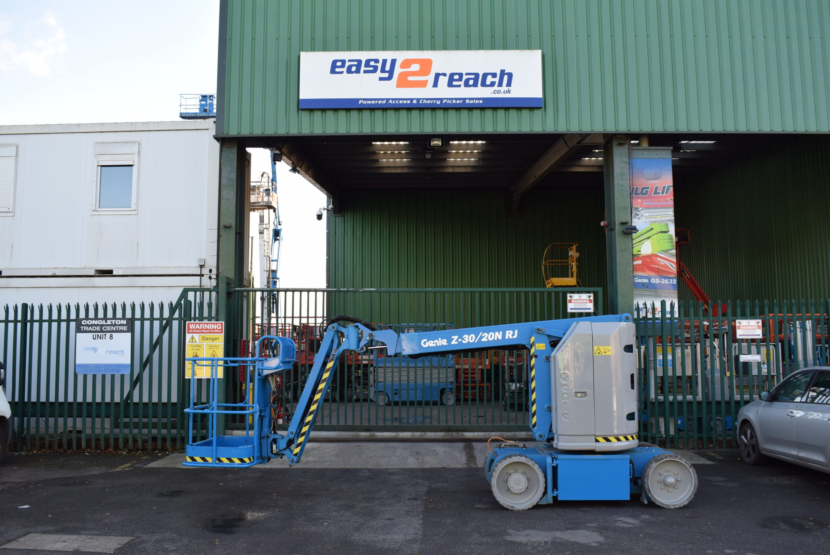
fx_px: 761
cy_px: 278
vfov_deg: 40.0
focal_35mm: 33
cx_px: 415
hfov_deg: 57.2
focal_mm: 22
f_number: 7.1
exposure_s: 1/200
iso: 400
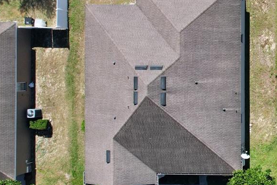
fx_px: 469
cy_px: 55
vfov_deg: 22.1
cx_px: 372
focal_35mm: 61
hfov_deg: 27.0
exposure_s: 1/2500
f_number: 2.8
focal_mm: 8.38
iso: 200
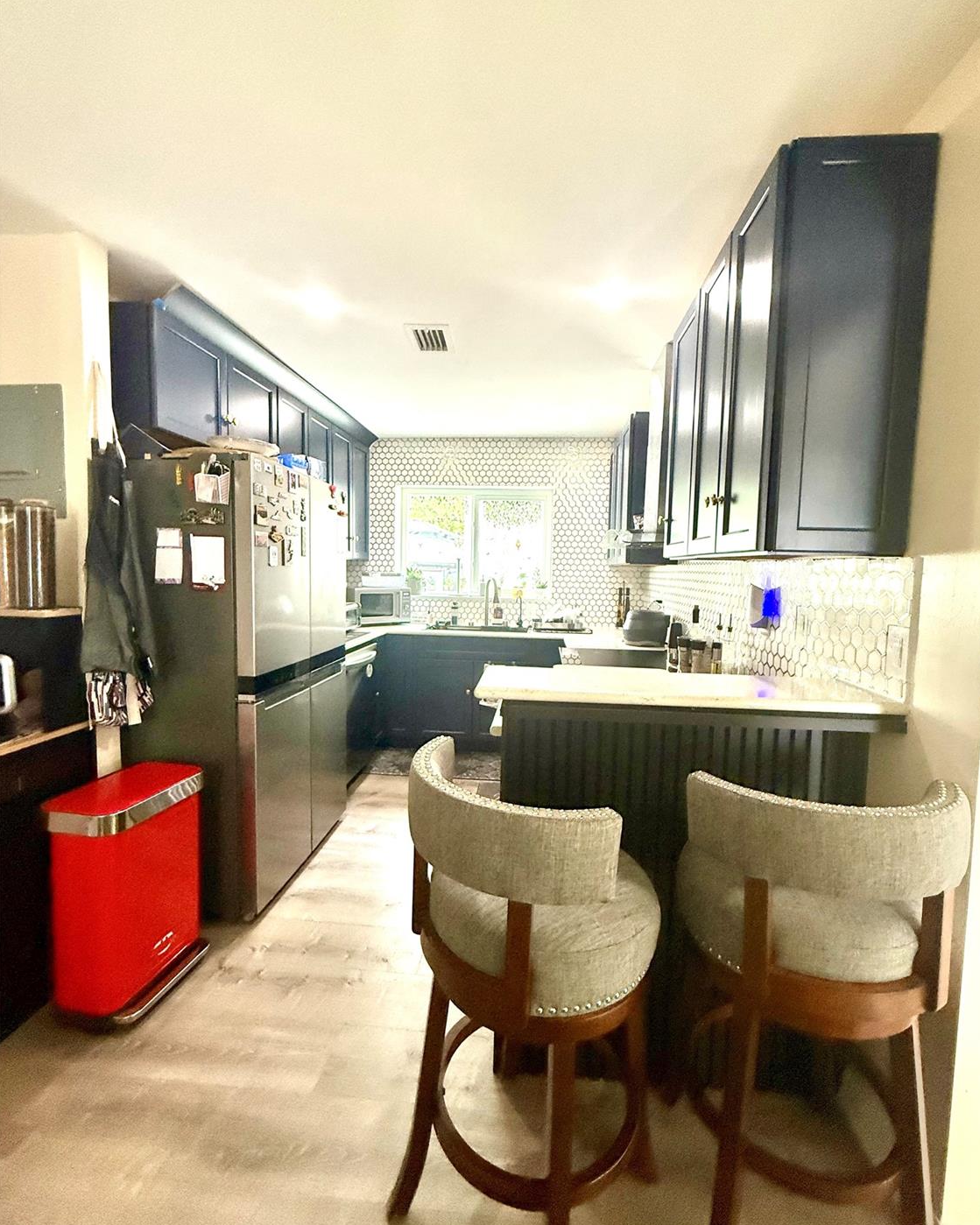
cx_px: 502
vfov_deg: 96.8
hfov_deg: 84.0
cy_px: 613
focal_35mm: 15
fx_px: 544
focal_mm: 2.22
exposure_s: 1/74
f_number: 2.2
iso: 400
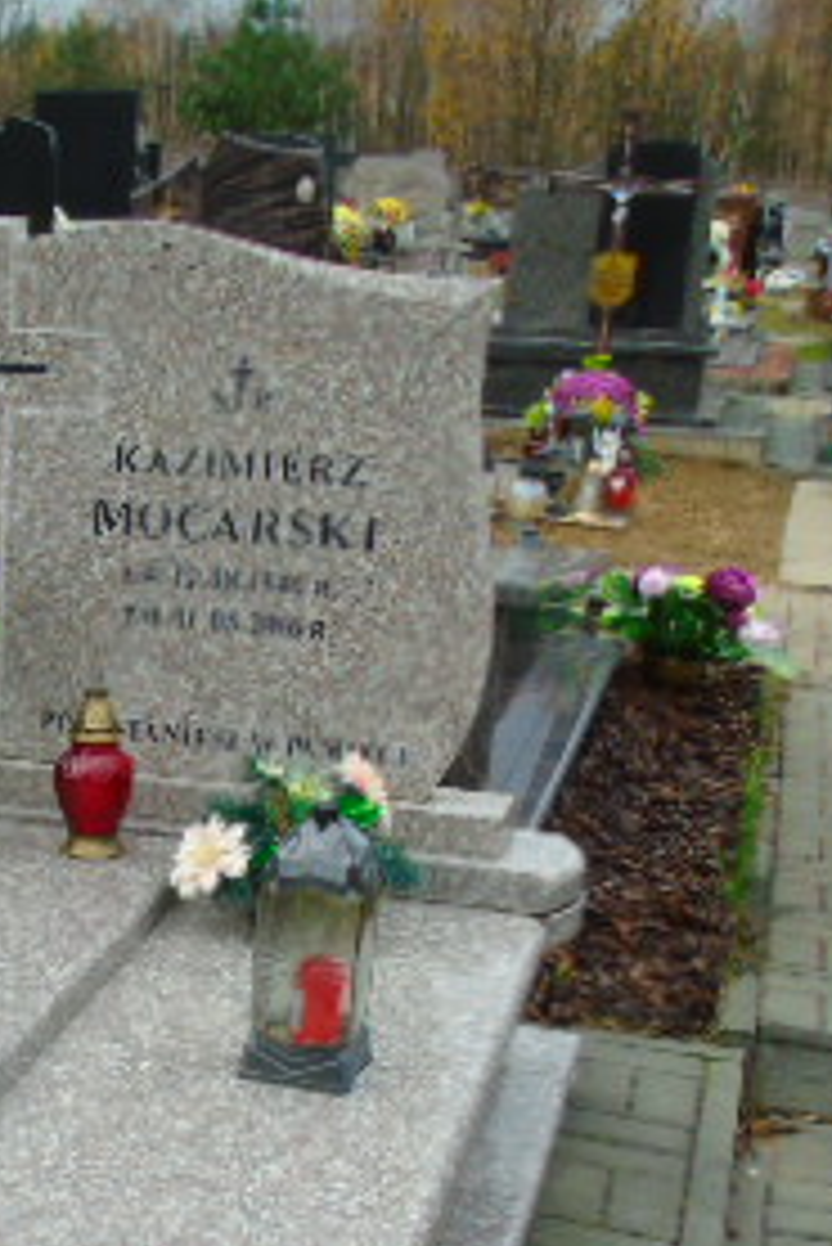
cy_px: 1062
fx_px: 2077
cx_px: -108
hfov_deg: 21.4
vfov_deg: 32.1
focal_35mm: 60
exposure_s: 1/125
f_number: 3.4
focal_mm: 4.4
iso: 80
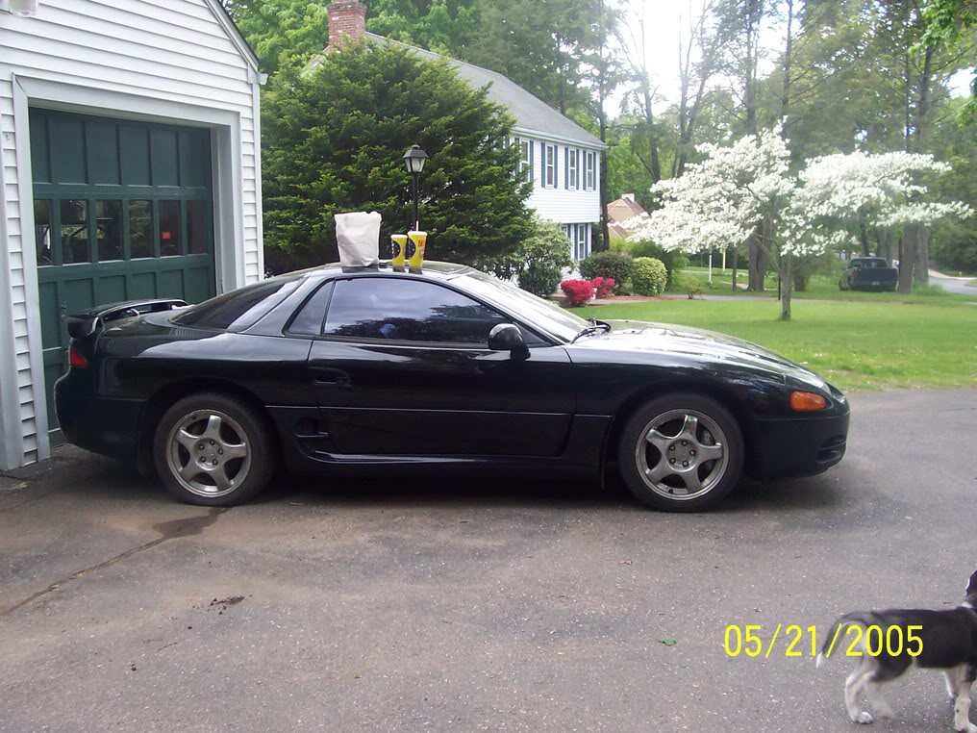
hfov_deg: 50.1
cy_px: 366
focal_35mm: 37
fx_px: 1044
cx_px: 488
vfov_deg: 38.7
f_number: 2.8
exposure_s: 1/90
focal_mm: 5.6
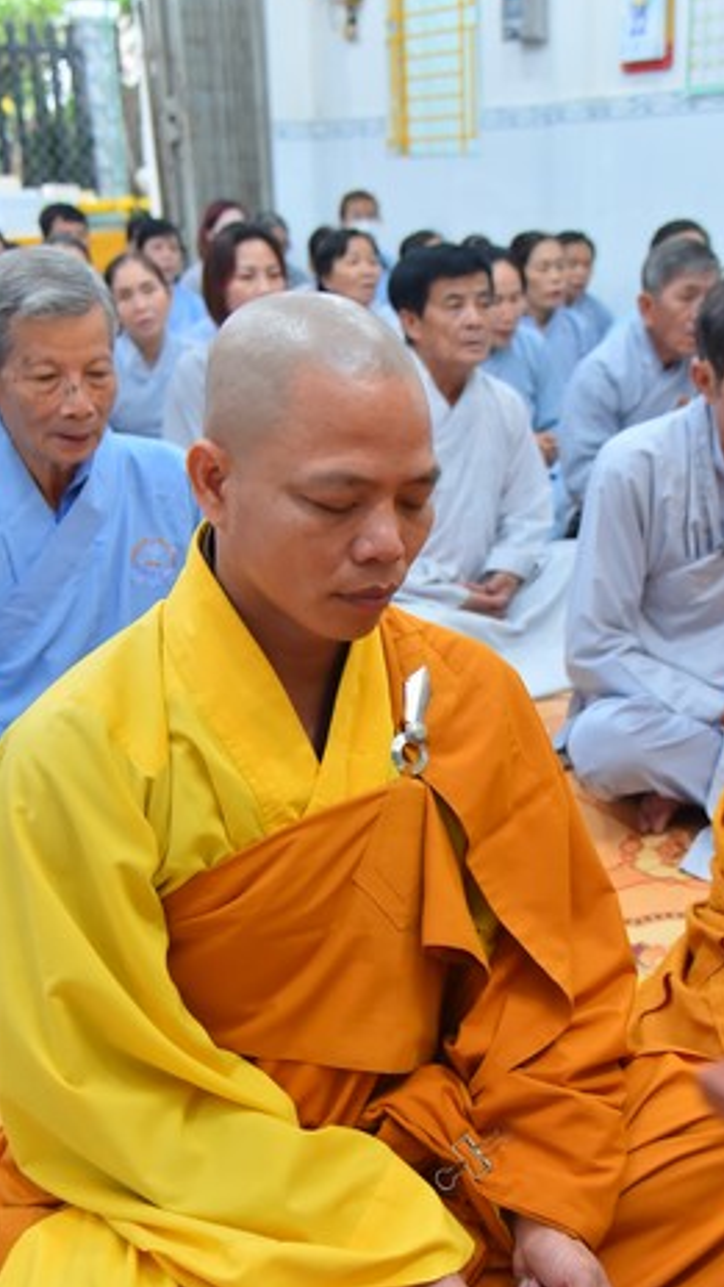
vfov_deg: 43.5
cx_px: 466
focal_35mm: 47
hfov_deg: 25.3
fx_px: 1604
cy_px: 774
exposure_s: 1/125
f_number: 4.5
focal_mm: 32
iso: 1000
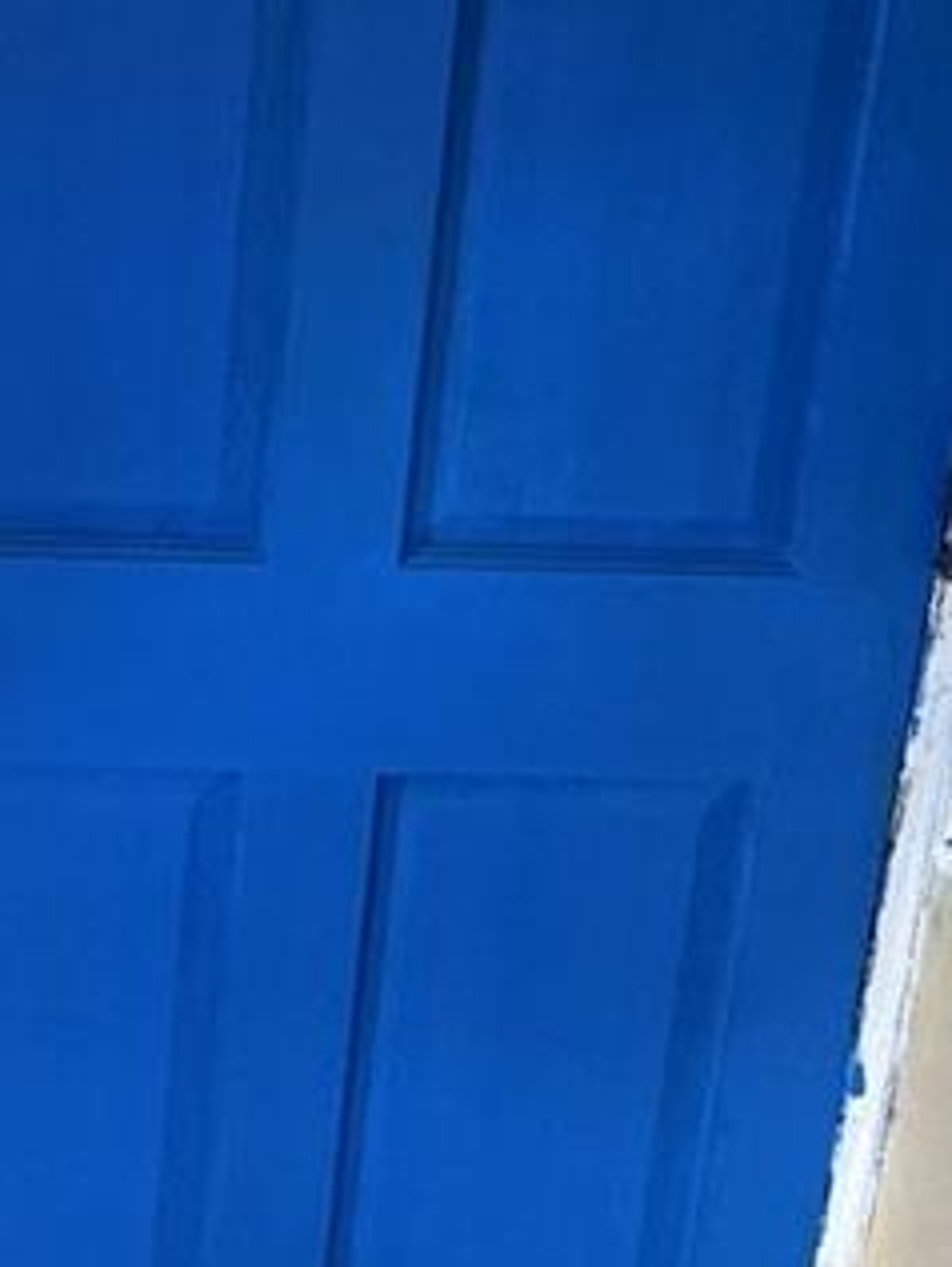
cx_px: 0
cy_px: 96
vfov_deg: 33.9
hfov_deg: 26.1
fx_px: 1942
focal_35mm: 53
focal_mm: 2.22
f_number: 2.2
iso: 500
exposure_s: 1/60
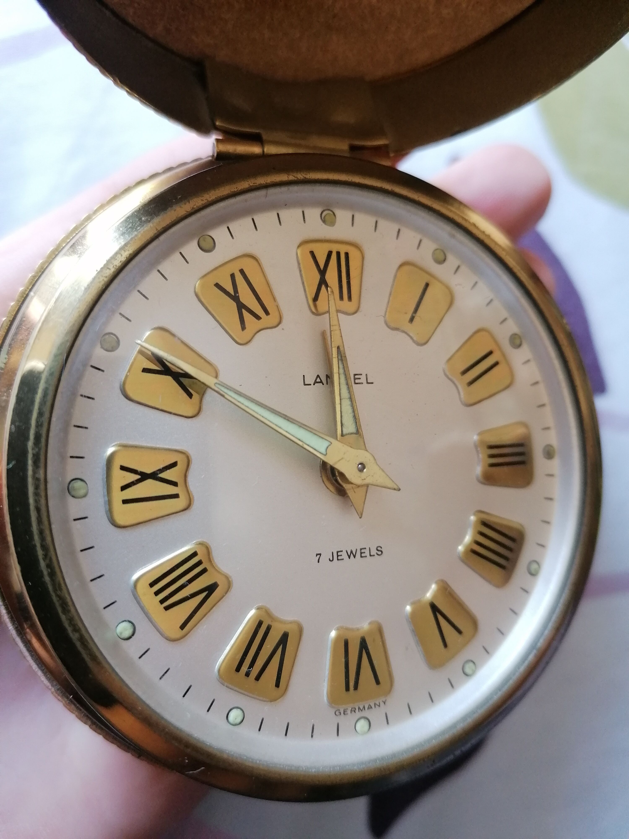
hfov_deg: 51.4
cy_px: 420
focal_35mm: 27
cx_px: 314
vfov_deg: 65.3
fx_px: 654
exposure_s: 1/33.3
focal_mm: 4.75
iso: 200
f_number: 1.8
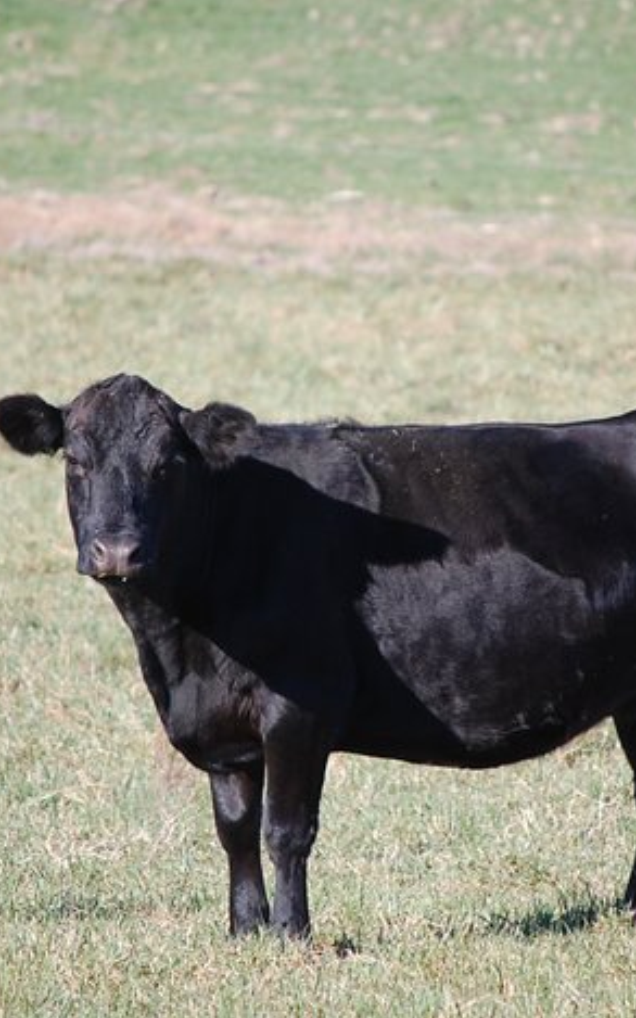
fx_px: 12206
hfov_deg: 3.0
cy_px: 509
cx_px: 364
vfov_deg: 4.8
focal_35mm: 440
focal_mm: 190
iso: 400
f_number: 5.6
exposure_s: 1/640
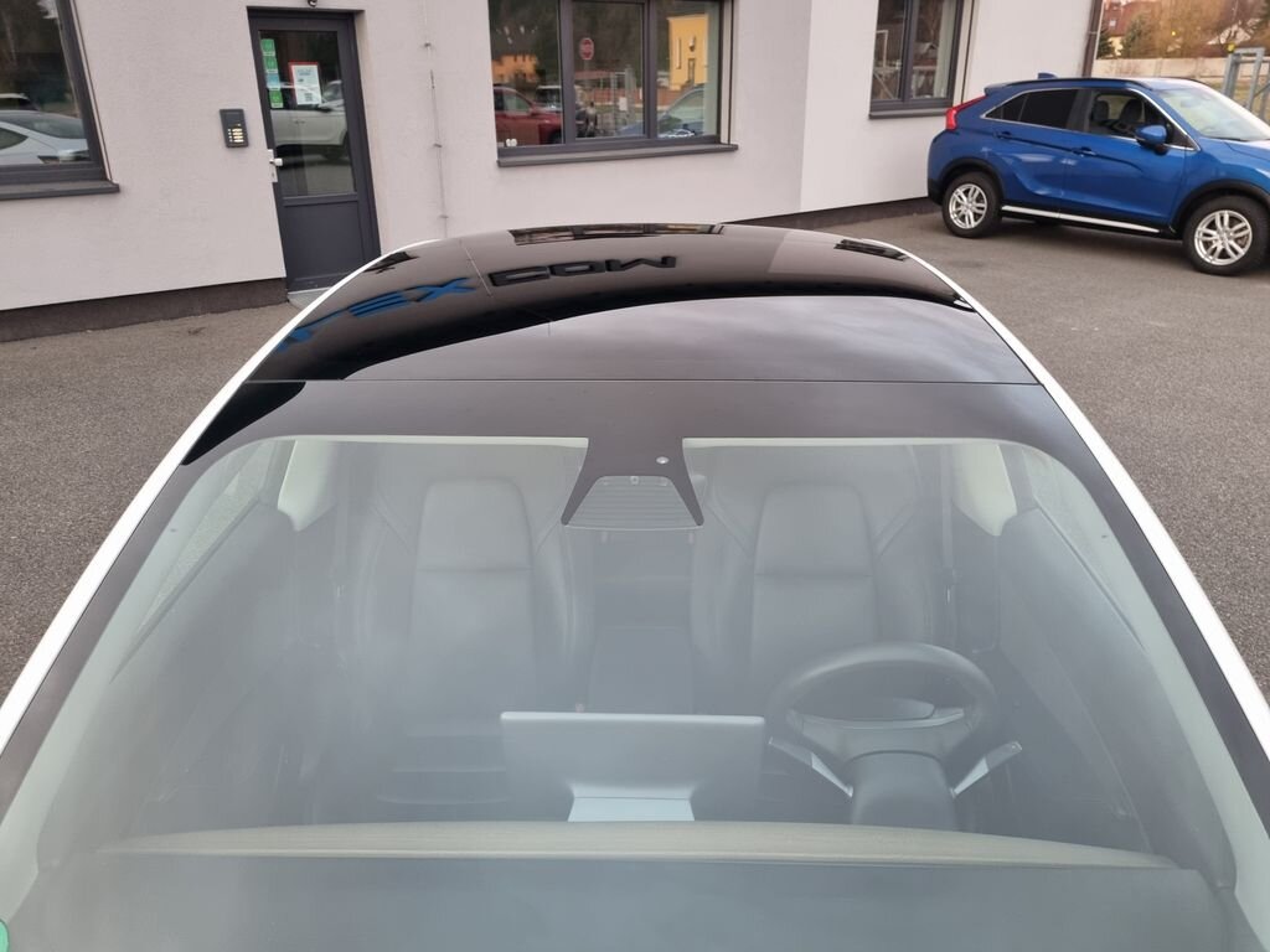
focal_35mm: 26
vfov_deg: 53.1
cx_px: 635
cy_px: 476
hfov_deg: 67.3
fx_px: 954
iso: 250
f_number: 1.8
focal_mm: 5.4
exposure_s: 1/50
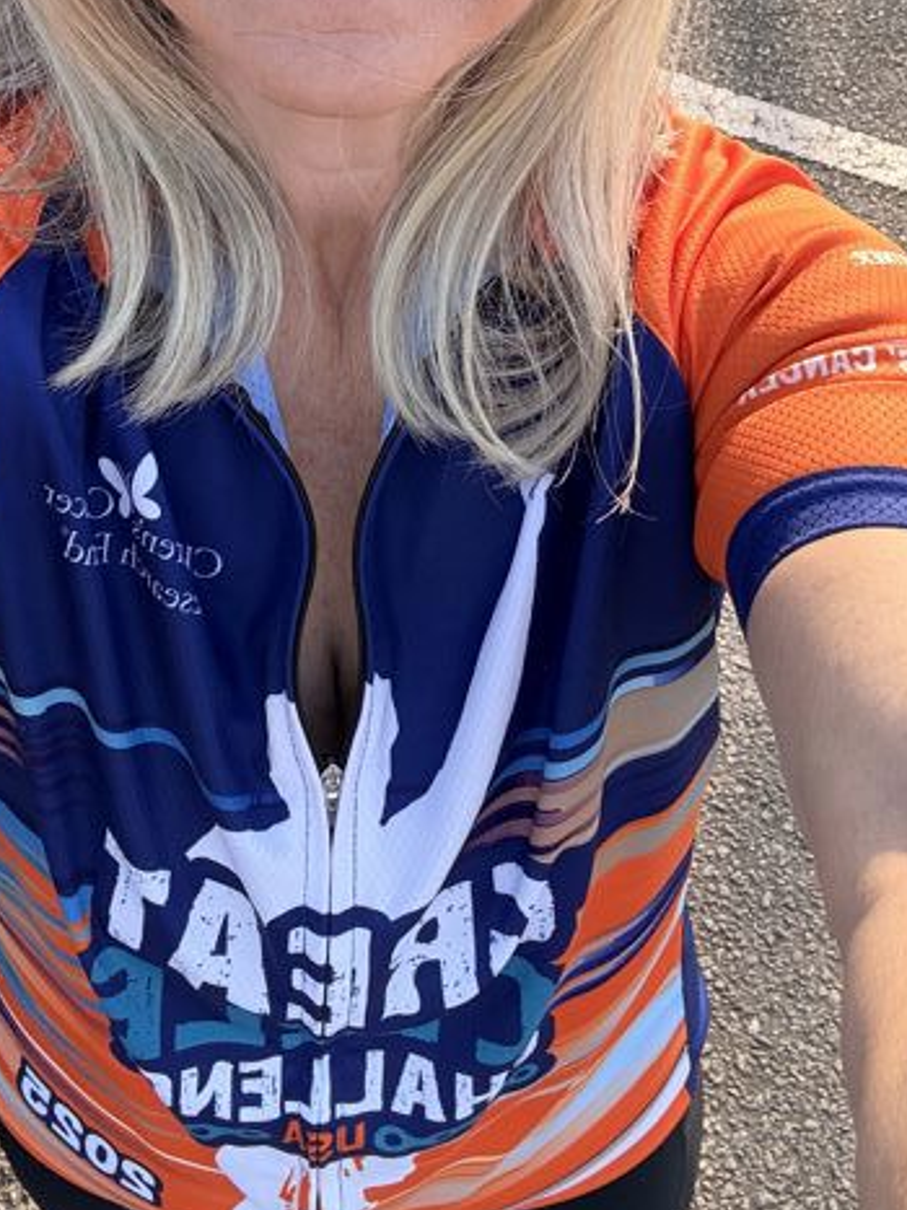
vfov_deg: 40.6
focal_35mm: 44
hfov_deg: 32.8
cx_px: 417
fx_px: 1538
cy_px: 185
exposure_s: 1/304
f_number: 1.9
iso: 40
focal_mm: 2.69
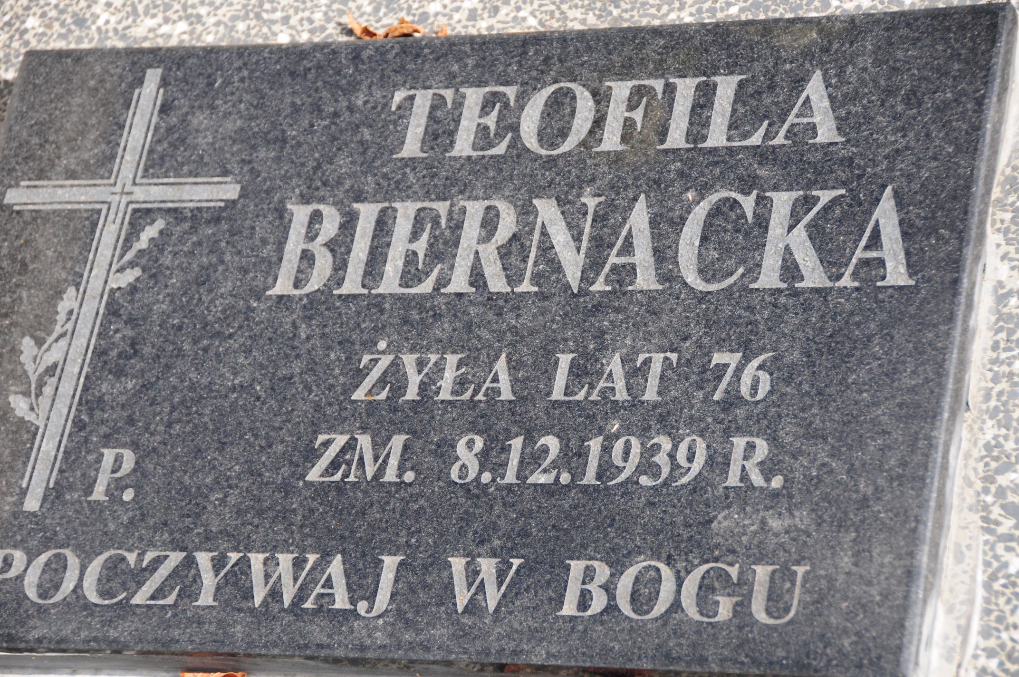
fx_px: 3180
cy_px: 338
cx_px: 510
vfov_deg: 12.1
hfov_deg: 18.2
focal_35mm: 112
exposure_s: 1/640
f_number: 5
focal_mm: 75
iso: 250
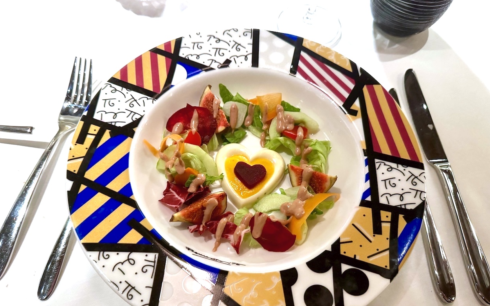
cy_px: 185
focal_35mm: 26
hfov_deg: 70.4
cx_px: 240
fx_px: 347
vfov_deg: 47.3
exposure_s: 1/35
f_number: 1.78
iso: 800
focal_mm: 6.76
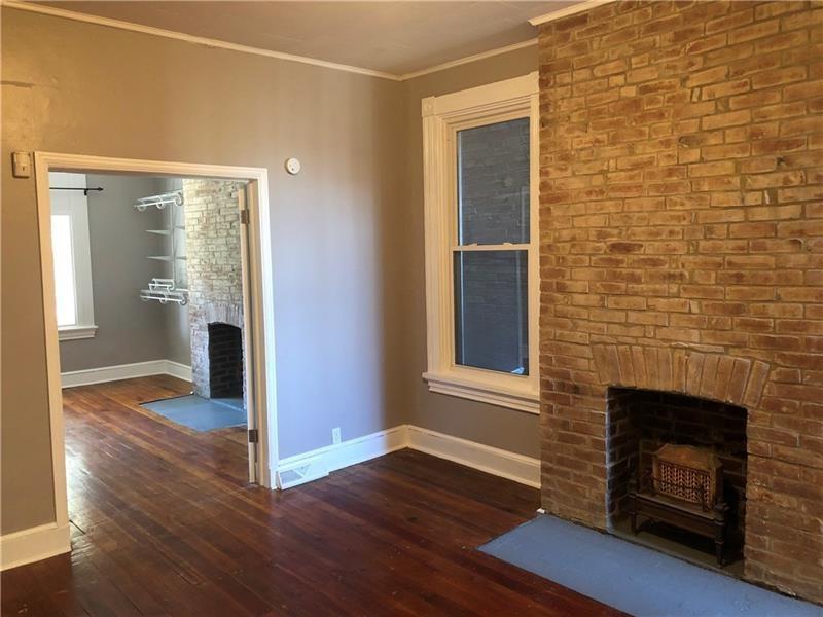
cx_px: 412
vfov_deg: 49.7
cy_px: 308
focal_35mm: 28
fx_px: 666
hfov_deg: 63.4
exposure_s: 1/9
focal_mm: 3.99
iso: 100
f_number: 1.8
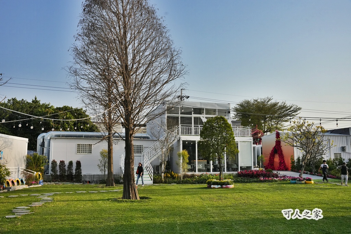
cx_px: 176
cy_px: 117
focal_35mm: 35
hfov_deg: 54.8
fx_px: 338
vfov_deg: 38.2
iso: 3200
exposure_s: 1/5000
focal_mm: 34.7
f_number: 8
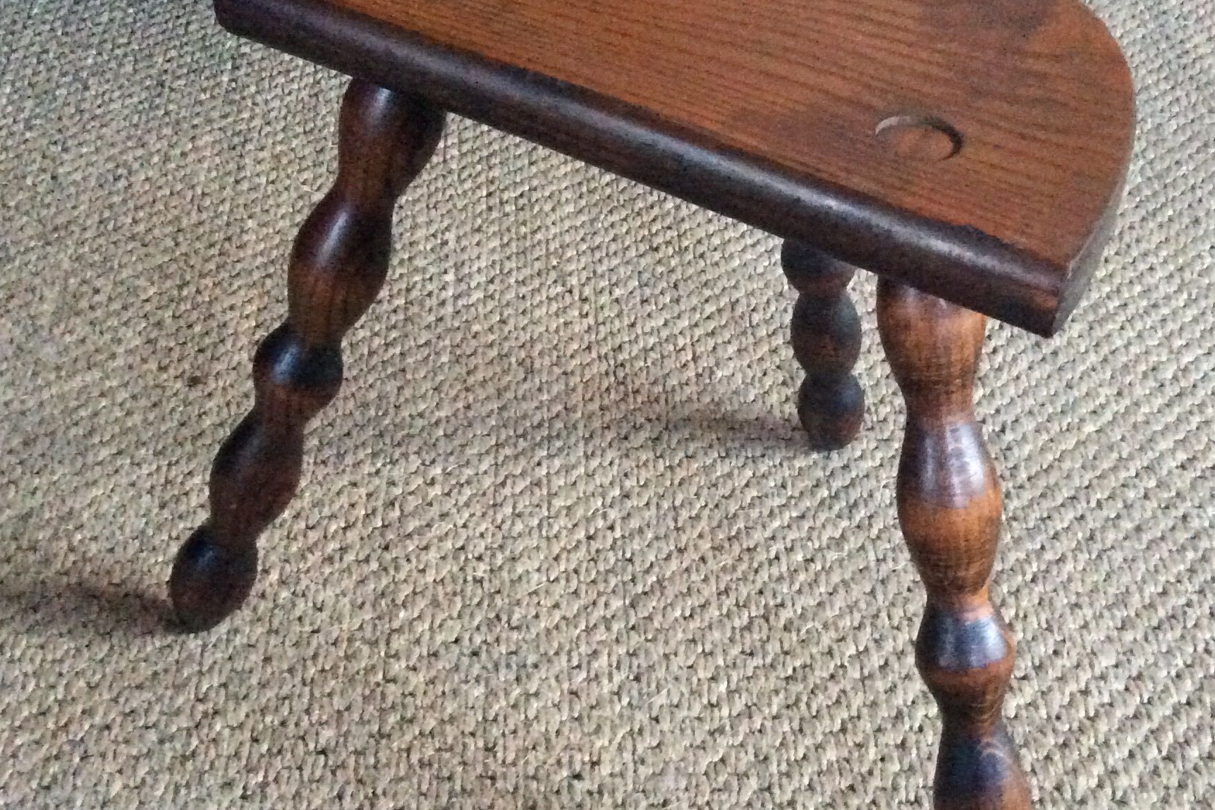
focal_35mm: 50
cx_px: 717
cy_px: 457
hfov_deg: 39.5
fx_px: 1688
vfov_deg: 27.0
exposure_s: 1/17
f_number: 2.4
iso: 640
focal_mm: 3.3
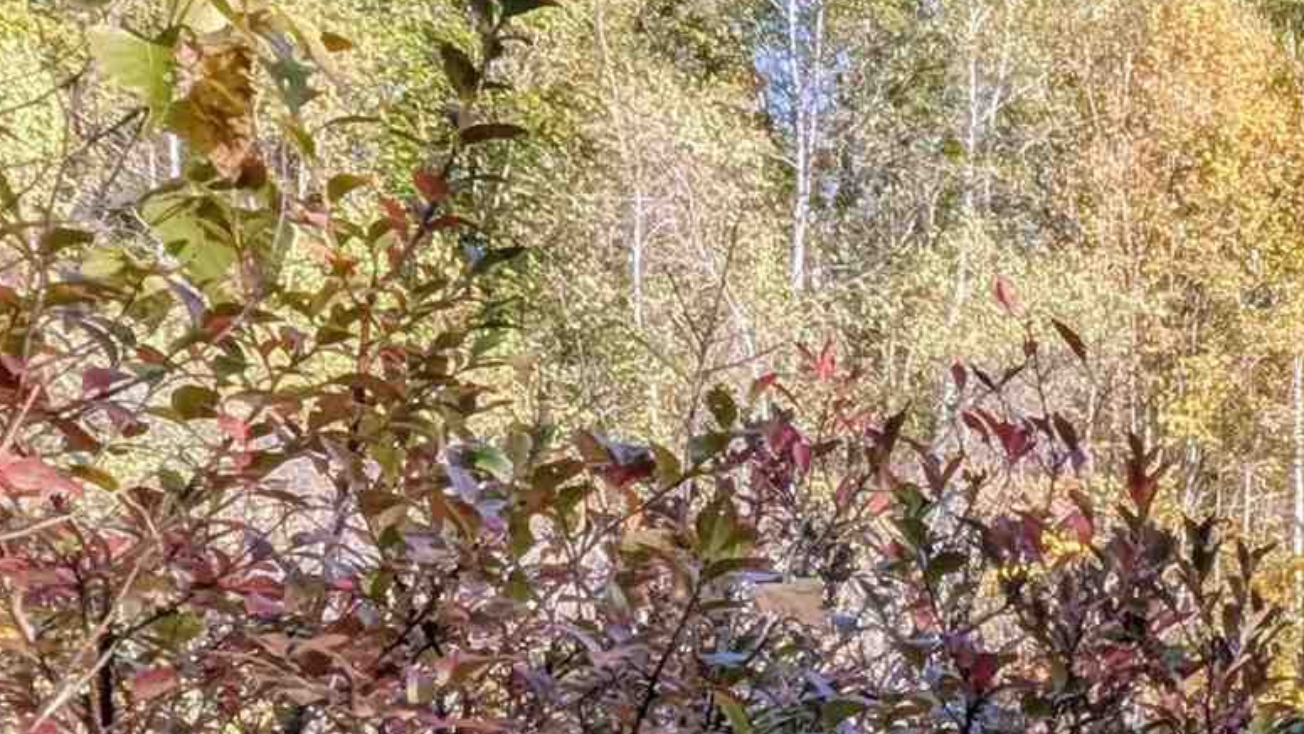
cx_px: 1768
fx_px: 1936
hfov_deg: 28.9
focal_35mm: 56
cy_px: 786
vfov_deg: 20.5
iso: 49
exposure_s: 1/478
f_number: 2.2
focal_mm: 1.95
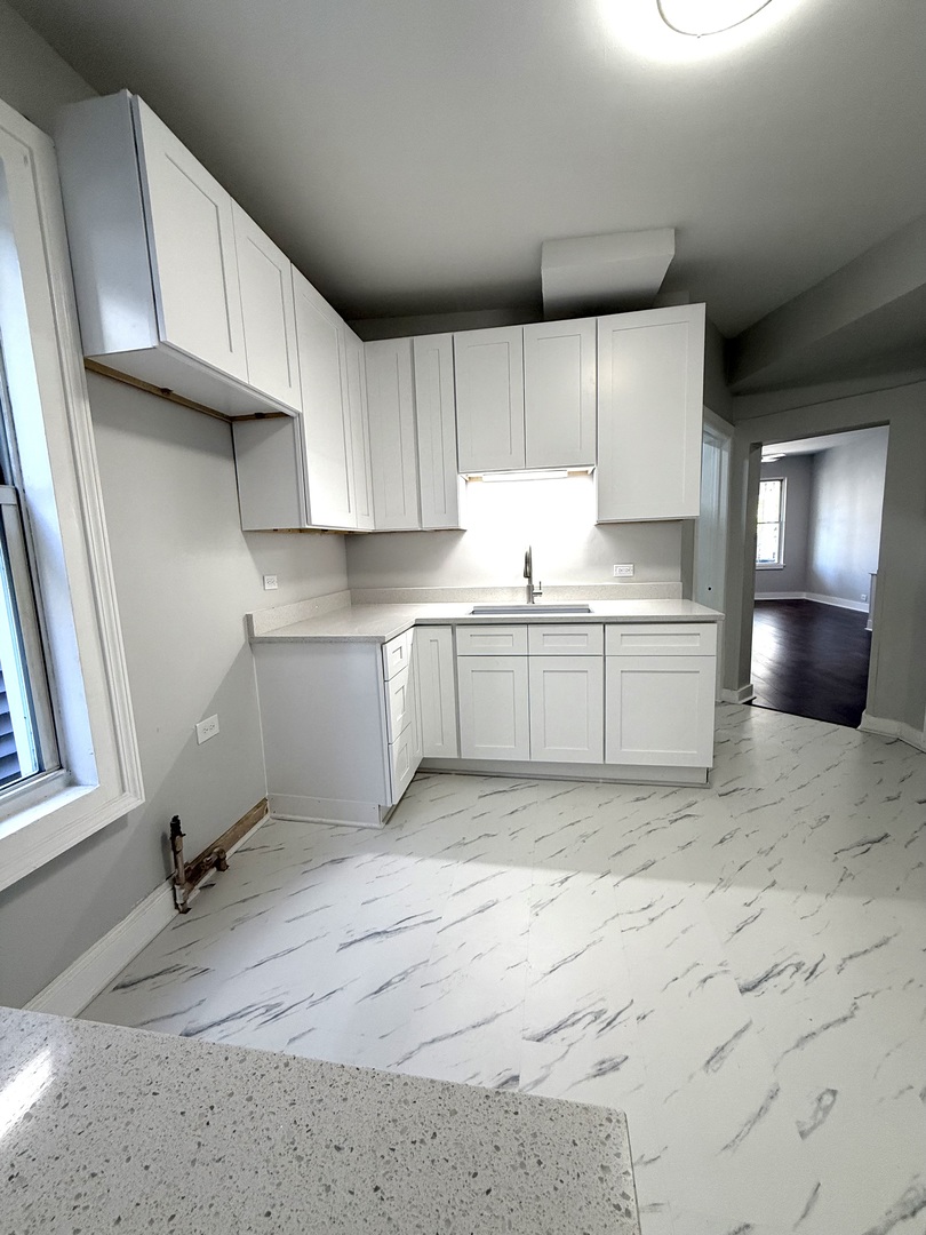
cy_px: 618
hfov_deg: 85.7
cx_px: 463
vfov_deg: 102.1
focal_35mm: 14
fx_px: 499
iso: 125
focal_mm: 2.22
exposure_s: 1/120
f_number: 2.2
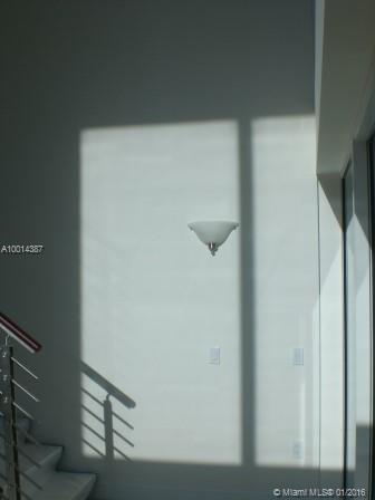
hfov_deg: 37.7
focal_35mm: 38
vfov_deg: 49.0
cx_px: 188
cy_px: 250
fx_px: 549
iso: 50
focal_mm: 6.3
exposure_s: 1/2000
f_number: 4.4
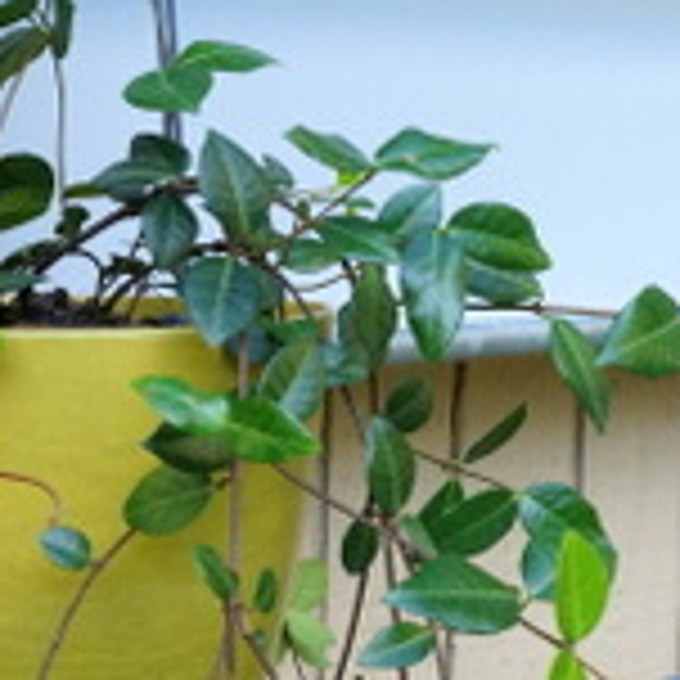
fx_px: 1800
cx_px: 500
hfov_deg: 21.2
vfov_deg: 21.4
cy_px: 363
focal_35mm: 81
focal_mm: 16
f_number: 7.1
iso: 1600
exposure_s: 1/200
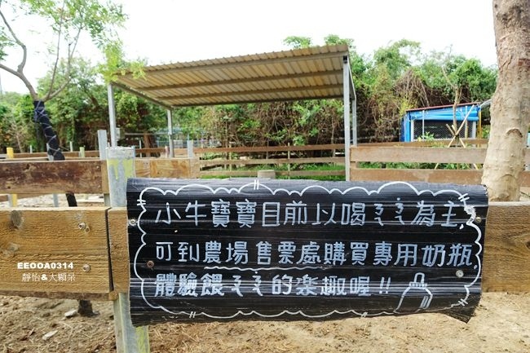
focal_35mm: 25
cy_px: 176
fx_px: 368
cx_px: 265
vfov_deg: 51.3
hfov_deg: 71.5
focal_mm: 9.02
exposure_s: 1/250
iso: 125
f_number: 4
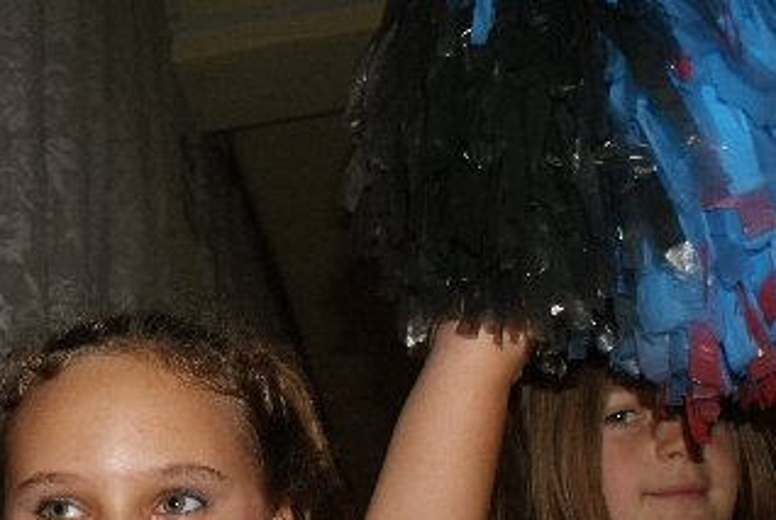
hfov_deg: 28.9
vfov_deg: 20.1
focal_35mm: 68
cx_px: 144
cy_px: 315
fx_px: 1468
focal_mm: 24
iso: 400
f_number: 5.6
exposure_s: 1/60
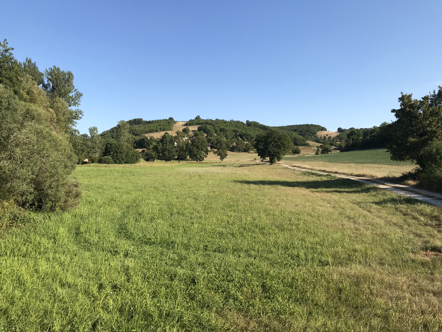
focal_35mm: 28
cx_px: 221
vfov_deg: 49.7
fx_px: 358
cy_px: 166
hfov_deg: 63.4
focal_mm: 3.99
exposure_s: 1/1742
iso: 20
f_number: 1.8
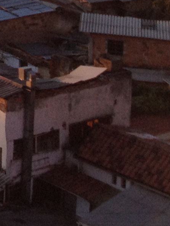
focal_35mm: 192
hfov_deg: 6.8
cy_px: -189
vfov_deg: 9.7
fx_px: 1258
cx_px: -369
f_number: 2.4
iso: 50
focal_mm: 4.28
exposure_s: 1/159
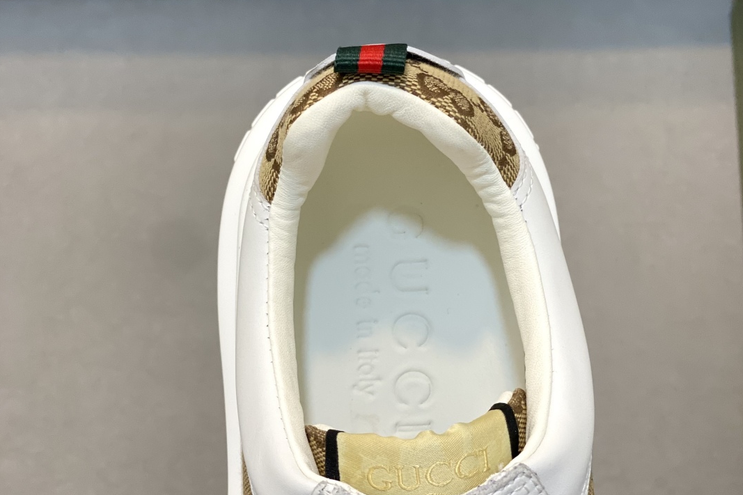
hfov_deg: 27.7
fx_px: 1506
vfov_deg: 18.6
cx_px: 373
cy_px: 194
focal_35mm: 73
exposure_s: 1/100
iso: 80
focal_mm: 6
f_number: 2
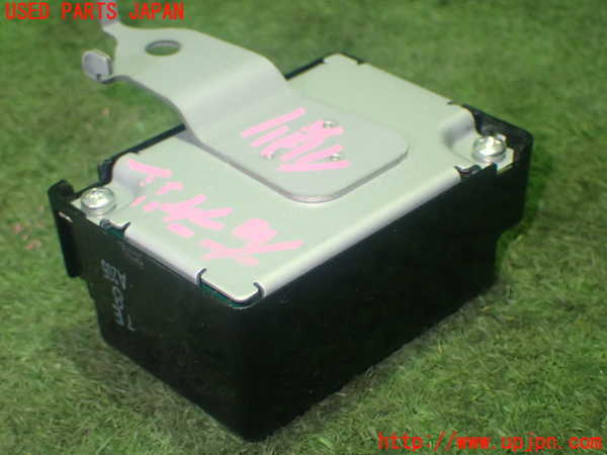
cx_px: 304
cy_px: 228
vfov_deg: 19.1
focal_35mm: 77
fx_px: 1350
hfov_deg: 25.3
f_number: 4.1
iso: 800
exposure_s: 1/25
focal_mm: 13.65
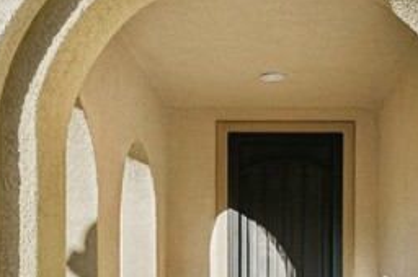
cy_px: 264
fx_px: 696
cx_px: 292
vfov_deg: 21.9
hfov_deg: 33.0
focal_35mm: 60
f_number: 8
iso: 100
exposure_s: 1/160
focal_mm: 24
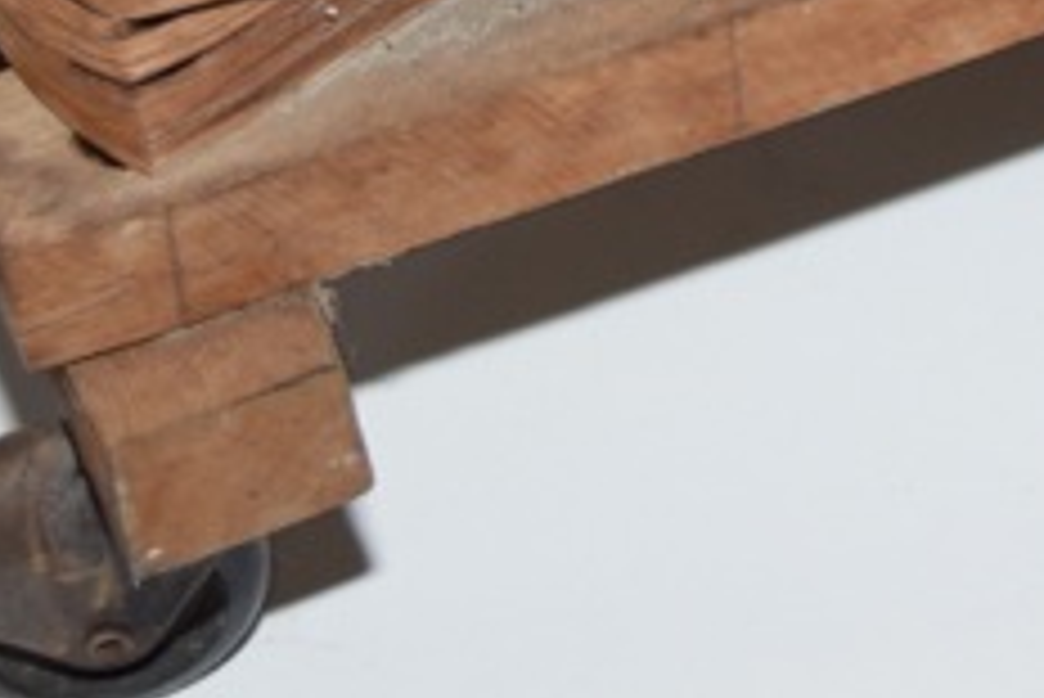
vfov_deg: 5.8
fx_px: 6761
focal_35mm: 233
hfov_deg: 8.7
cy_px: -646
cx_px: 1341
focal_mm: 36
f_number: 4.8
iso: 450
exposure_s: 1/60
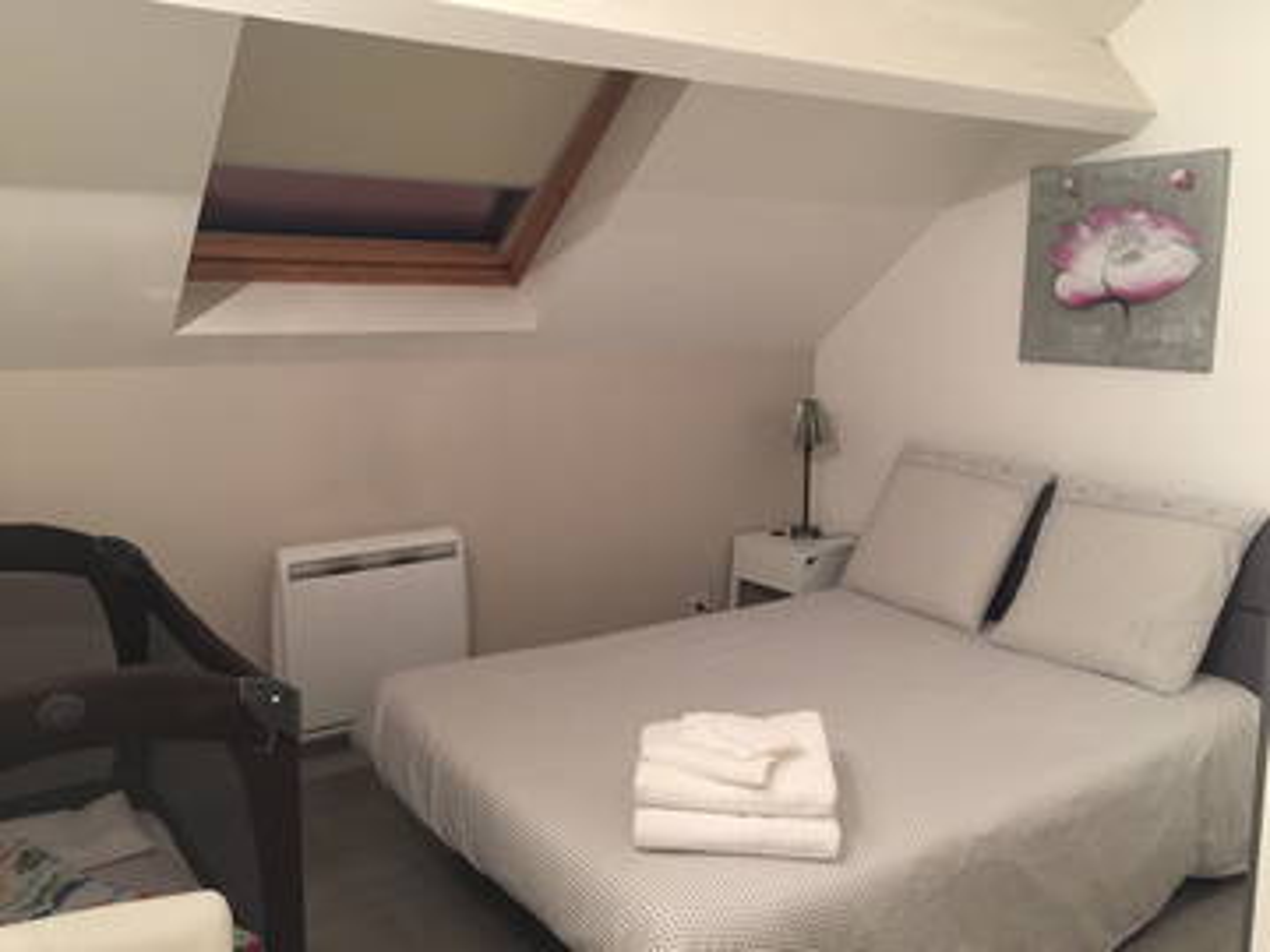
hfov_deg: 61.7
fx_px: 1064
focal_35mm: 29
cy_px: 476
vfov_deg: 48.2
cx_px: 635
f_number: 2.2
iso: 125
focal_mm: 4.15
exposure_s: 1/8
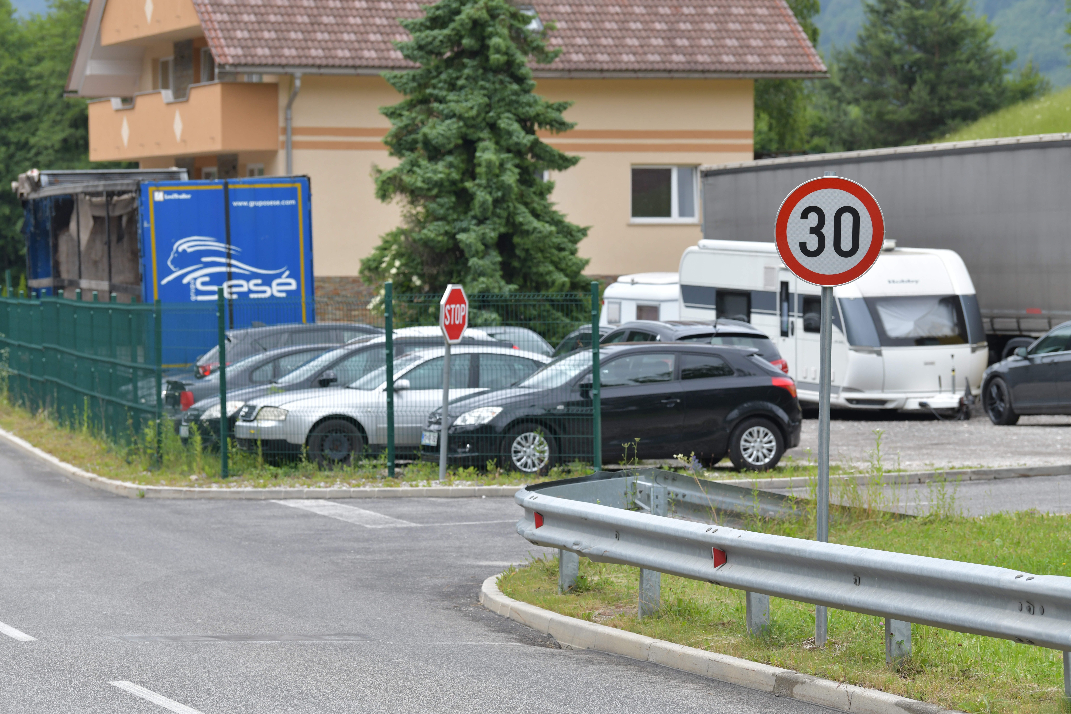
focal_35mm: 122
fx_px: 3629
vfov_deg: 11.2
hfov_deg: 16.8
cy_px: 357
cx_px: 536
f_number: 5
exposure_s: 1/2500
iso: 640
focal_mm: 122
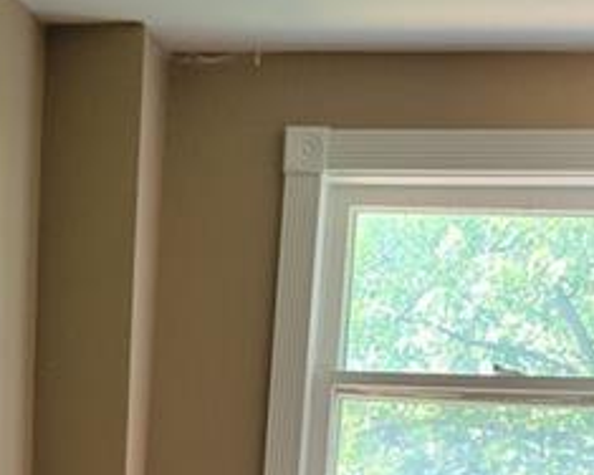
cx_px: 202
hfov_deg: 22.9
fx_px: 1459
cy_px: 824
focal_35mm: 83
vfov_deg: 16.0
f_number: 1.8
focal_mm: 5.4
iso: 160
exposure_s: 1/40
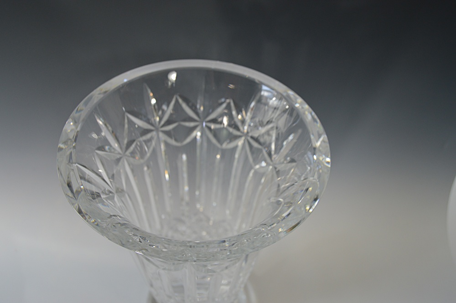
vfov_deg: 43.5
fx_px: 380
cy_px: 152
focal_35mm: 30
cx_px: 228
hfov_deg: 62.0
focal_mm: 20
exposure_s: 1/100
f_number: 5
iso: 400
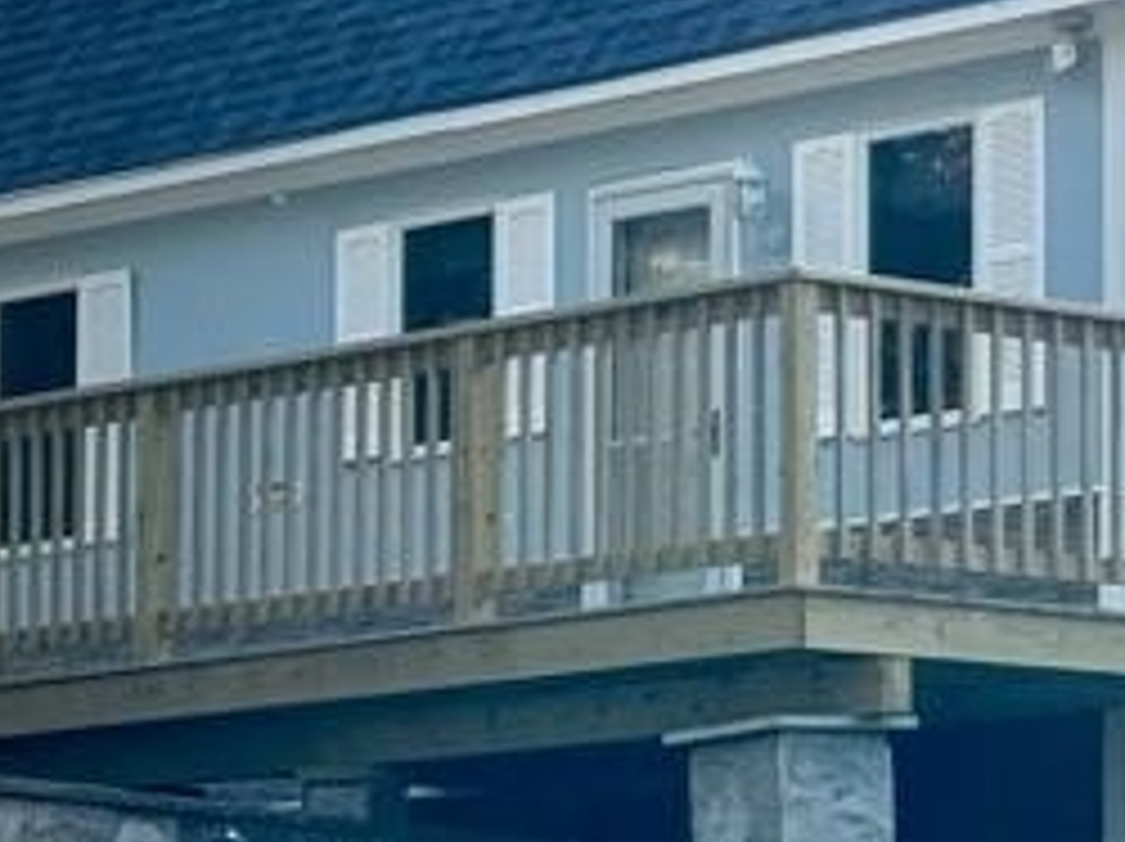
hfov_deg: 9.7
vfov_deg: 7.5
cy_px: 513
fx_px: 6396
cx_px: 1706
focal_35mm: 197
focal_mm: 6.76
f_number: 1.78
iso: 64
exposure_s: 1/1869
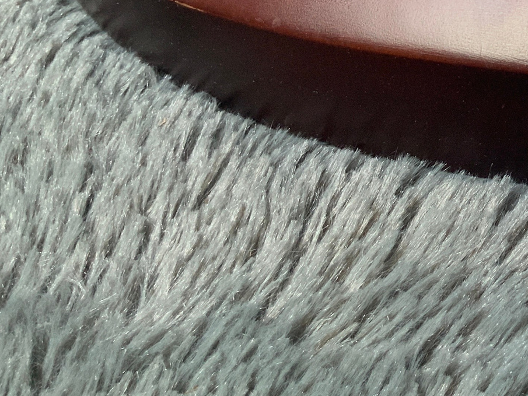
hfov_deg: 21.6
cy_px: -79
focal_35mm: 82
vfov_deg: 17.2
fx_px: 1251
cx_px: 677
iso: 80
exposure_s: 1/60
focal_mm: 3
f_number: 1.8
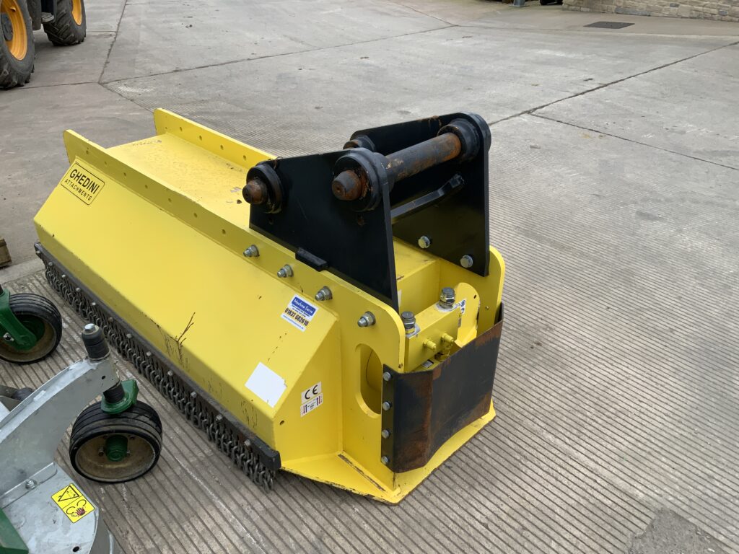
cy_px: 277
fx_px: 619
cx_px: 370
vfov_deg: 48.2
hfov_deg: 61.7
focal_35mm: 29
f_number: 1.8
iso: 16
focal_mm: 3
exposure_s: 1/666
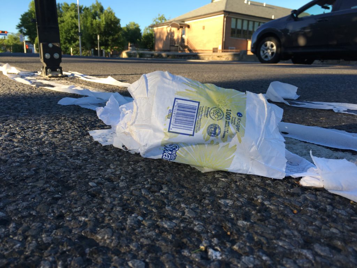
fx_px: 299
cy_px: 134
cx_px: 178
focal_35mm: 29
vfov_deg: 48.2
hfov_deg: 61.7
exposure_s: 1/422
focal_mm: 4.15
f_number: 2.2
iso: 25
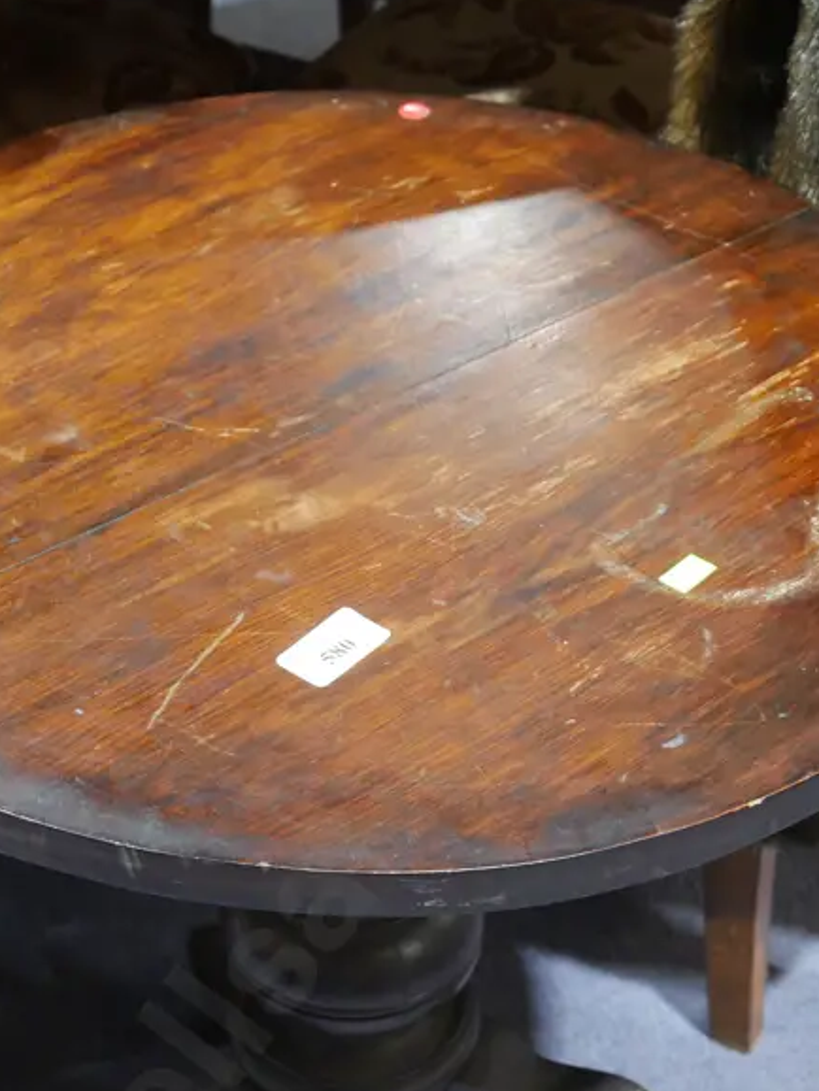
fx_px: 2459
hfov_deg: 18.9
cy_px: 810
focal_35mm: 78
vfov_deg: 24.7
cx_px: 390
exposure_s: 1/60
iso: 1600
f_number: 4.7
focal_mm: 22
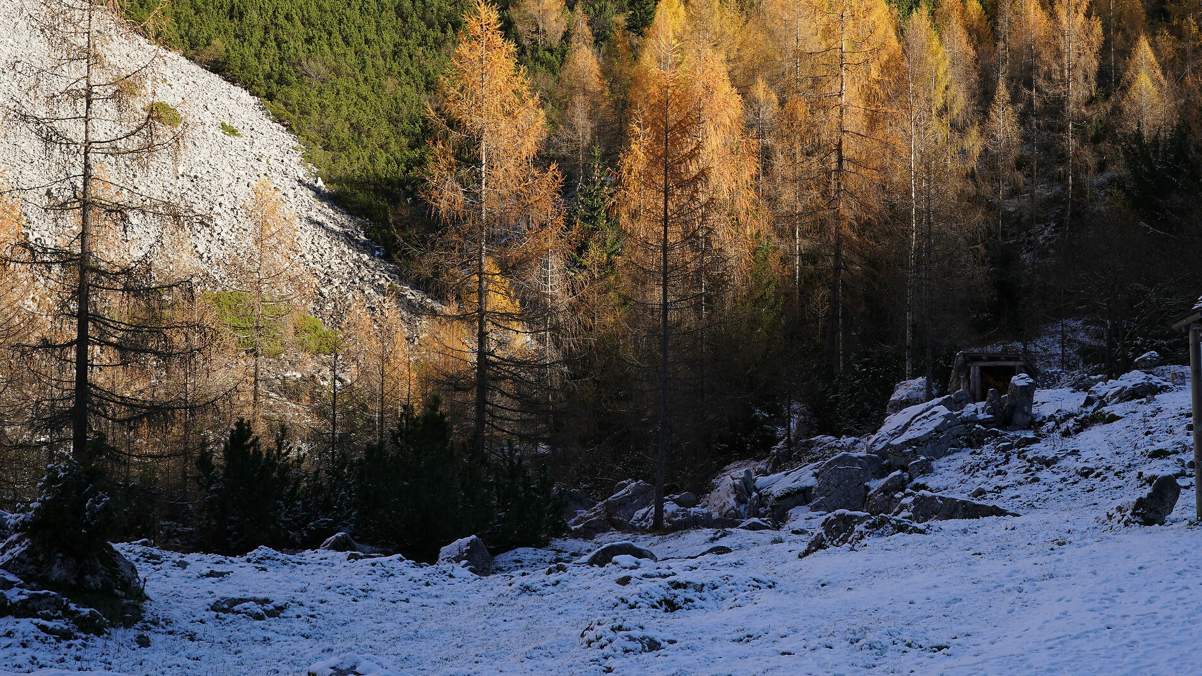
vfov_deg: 21.4
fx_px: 1785
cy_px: 222
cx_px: 742
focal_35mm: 56
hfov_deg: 37.0
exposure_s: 1/60
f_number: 11
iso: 100
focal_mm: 42
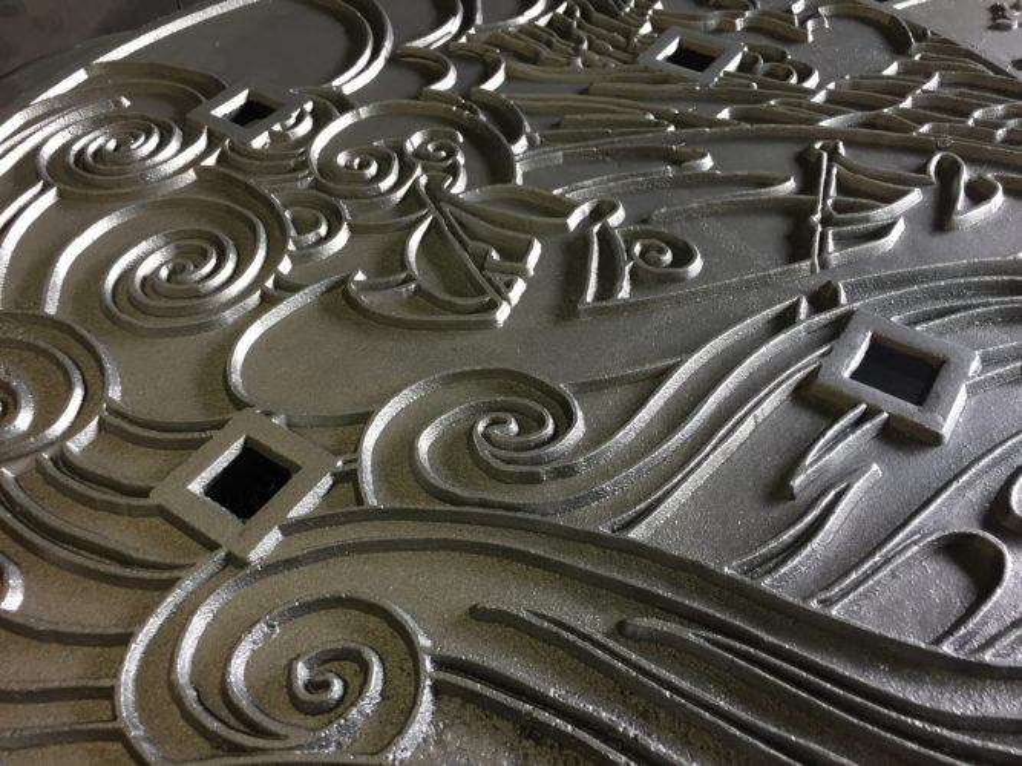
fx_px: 856
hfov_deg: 61.7
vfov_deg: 48.2
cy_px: 383
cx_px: 511
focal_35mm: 29
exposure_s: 1/30
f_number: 2.2
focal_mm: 4.15
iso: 100
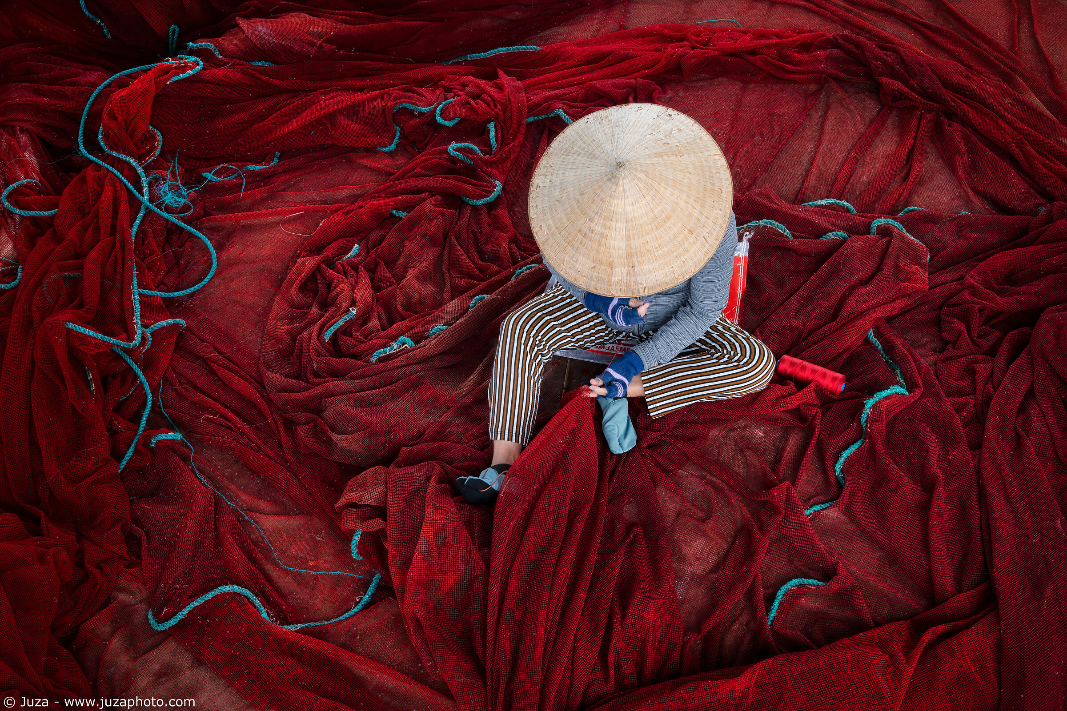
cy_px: 356
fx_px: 1215
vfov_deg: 32.6
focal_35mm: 41
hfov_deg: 47.4
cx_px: 534
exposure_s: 1/160
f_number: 11
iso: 800
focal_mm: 41
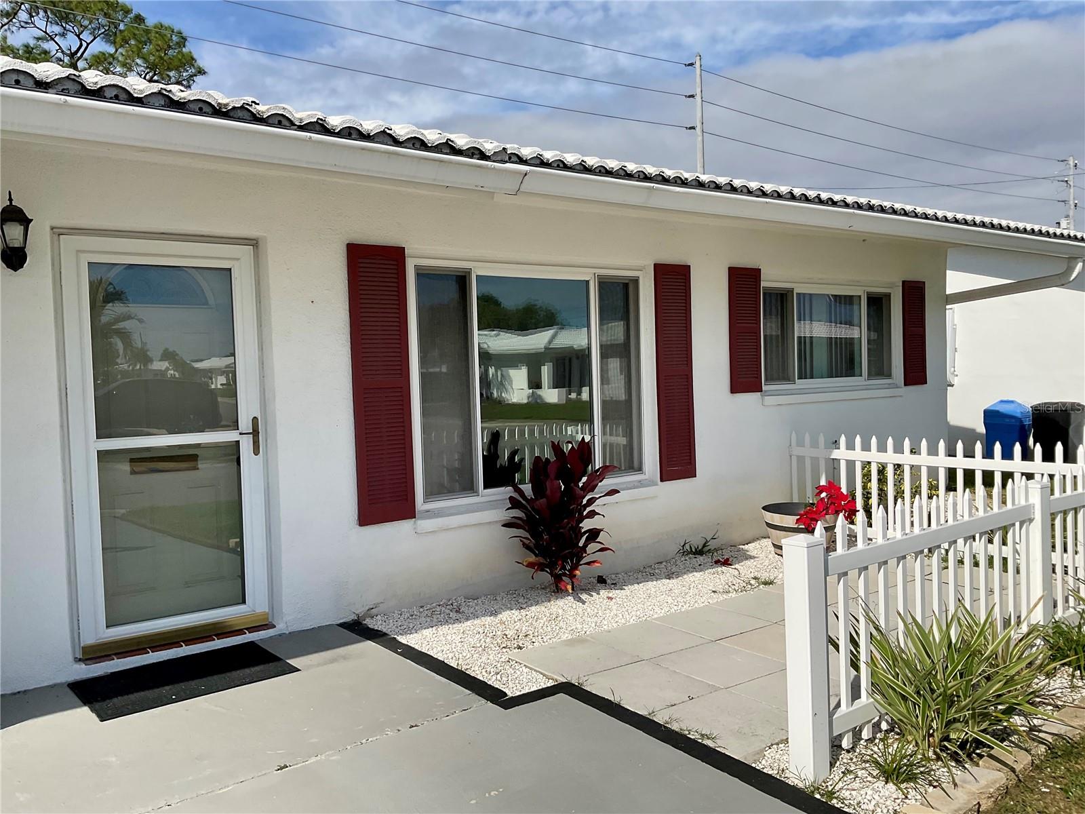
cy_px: 407
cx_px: 542
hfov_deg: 61.7
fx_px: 909
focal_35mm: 29
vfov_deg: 48.2
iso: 20
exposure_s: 1/4065
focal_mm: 3
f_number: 1.8
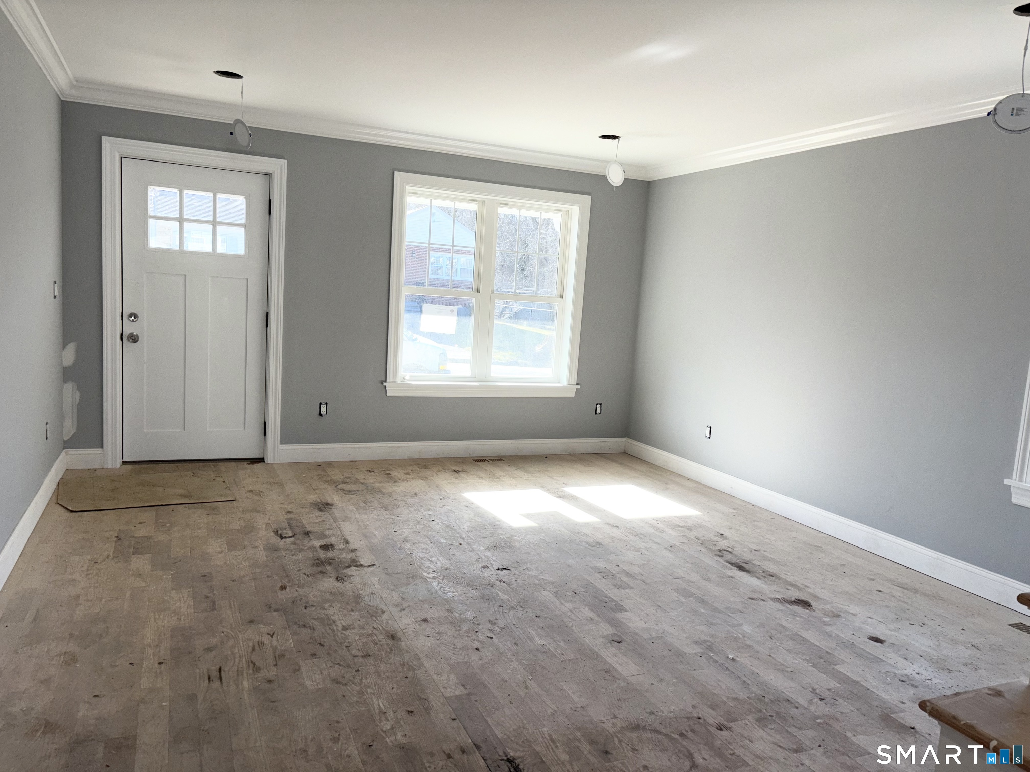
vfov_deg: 53.1
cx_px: 515
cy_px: 386
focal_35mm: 26
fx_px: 774
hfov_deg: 67.3
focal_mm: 5.96
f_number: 1.6
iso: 50
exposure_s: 1/359
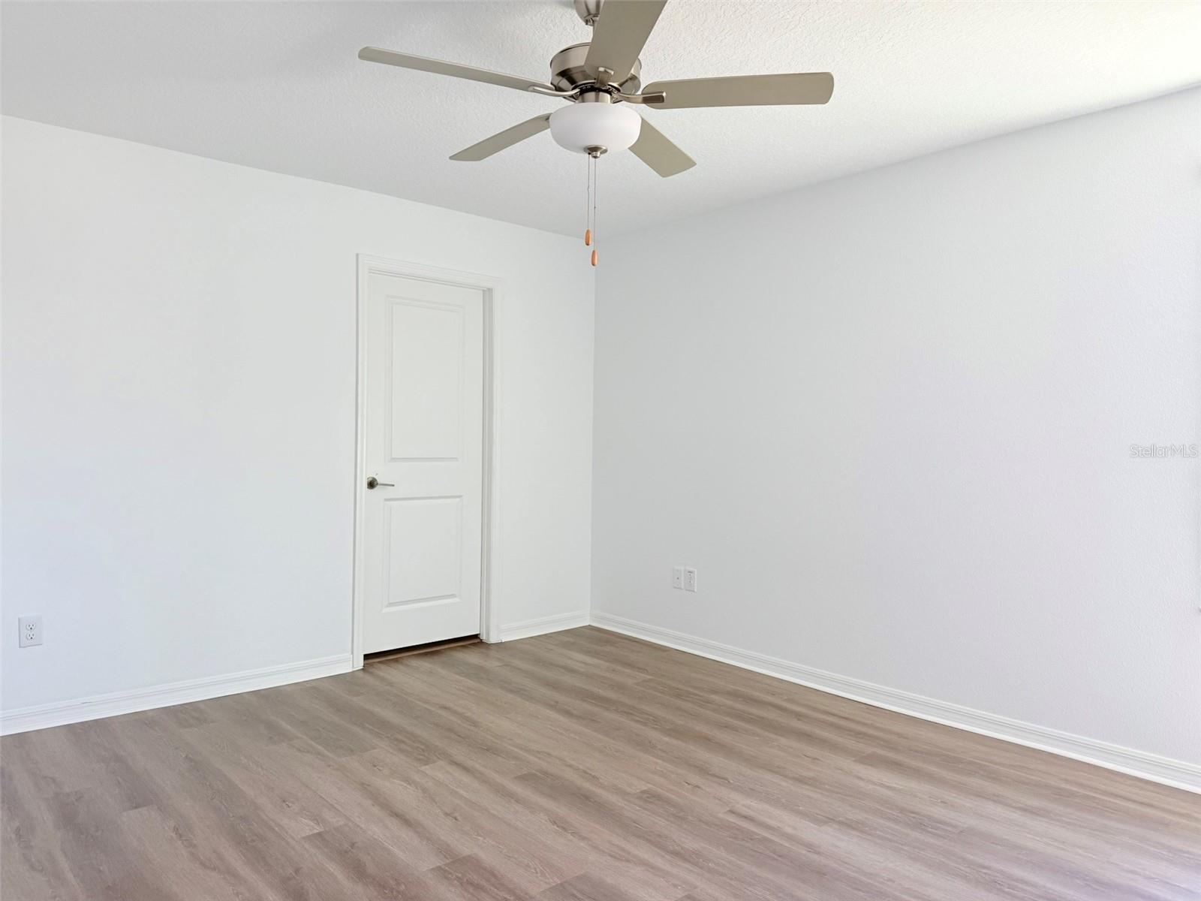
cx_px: 600
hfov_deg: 71.6
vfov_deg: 56.8
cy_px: 450
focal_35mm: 24
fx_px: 833
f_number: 1.78
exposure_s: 1/121
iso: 80
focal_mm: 6.76
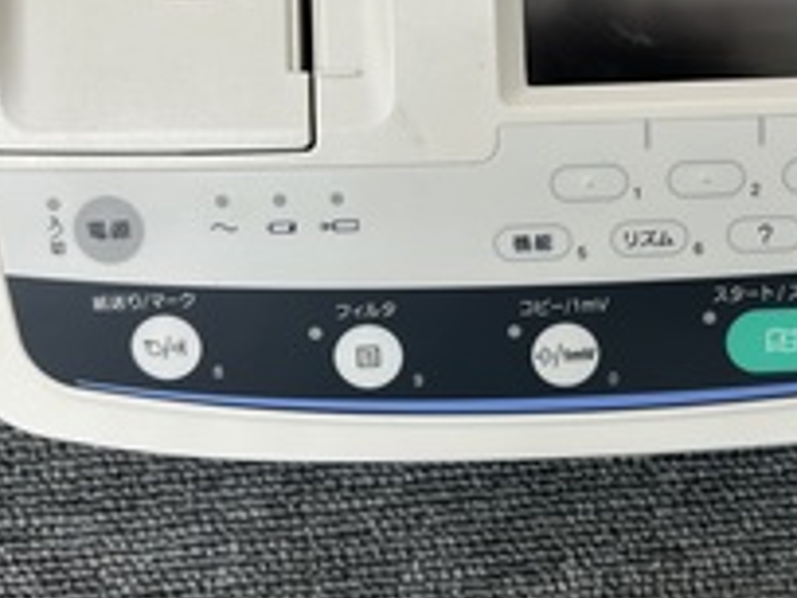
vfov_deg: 28.1
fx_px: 1174
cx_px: 566
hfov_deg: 36.9
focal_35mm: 51
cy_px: 133
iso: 40
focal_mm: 5.7
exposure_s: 1/120
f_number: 1.5
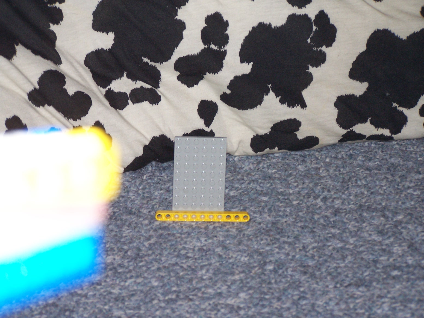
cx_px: 212
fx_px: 1568
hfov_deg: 15.4
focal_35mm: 128
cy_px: 159
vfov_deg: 11.6
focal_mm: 21.2
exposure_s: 1/90
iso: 140
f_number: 3.2
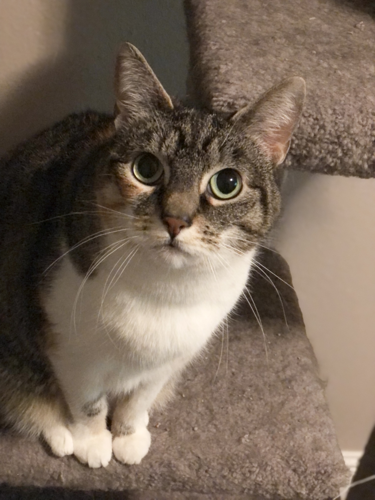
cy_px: 250
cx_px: 188
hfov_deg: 25.7
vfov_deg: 33.8
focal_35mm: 57
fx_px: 823
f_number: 2.8
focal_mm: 6.6
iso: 1250
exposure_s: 1/30
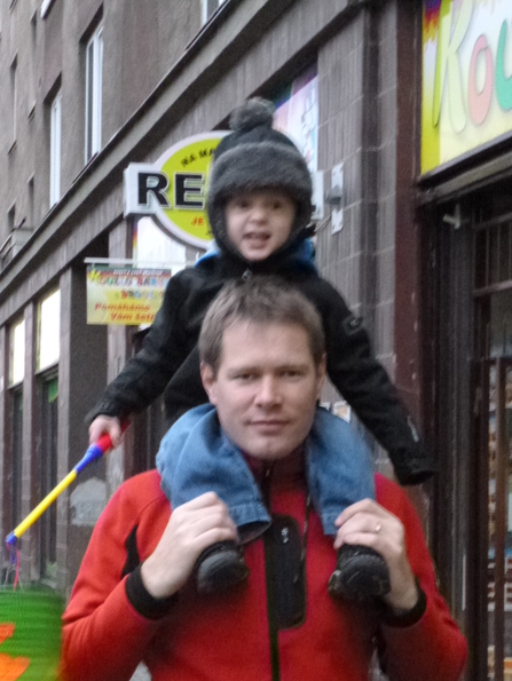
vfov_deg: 22.7
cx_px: 222
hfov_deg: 17.2
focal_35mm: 86
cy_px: 452
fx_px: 1694
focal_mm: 11.5
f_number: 4.5
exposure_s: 1/10
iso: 1250
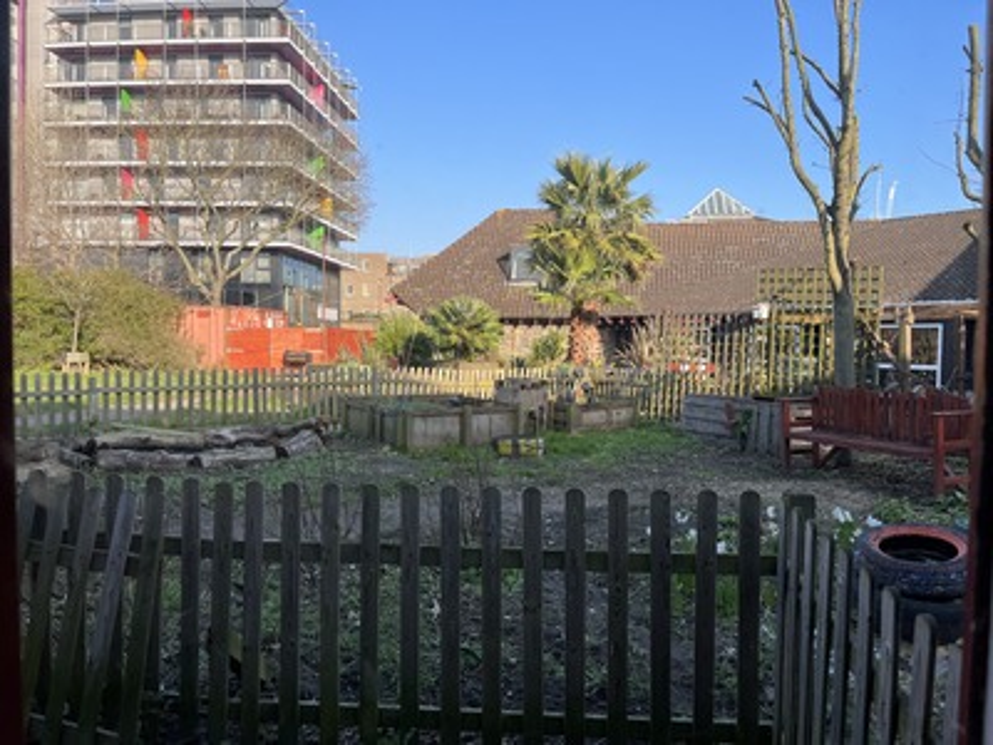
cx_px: 496
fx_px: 746
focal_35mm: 26
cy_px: 372
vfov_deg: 53.1
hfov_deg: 67.3
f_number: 1.6
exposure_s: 1/1372
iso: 50
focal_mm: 5.1
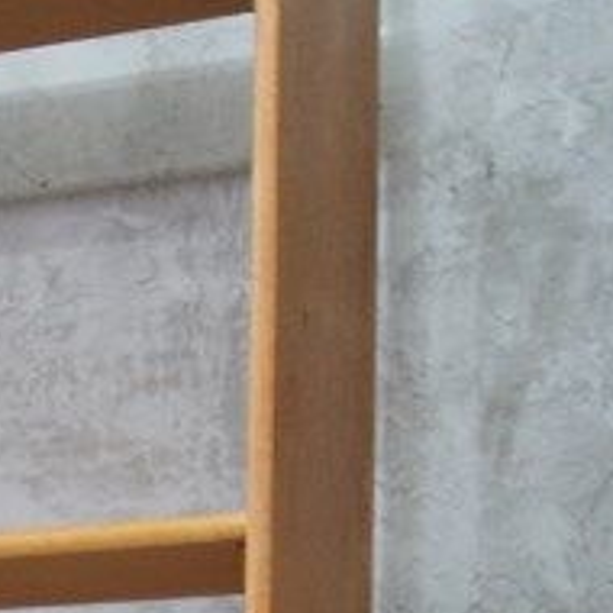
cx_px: -797
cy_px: 1129
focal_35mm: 151
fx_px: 3025
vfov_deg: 10.8
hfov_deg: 10.2
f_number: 8
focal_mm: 18
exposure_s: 1/8
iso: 400
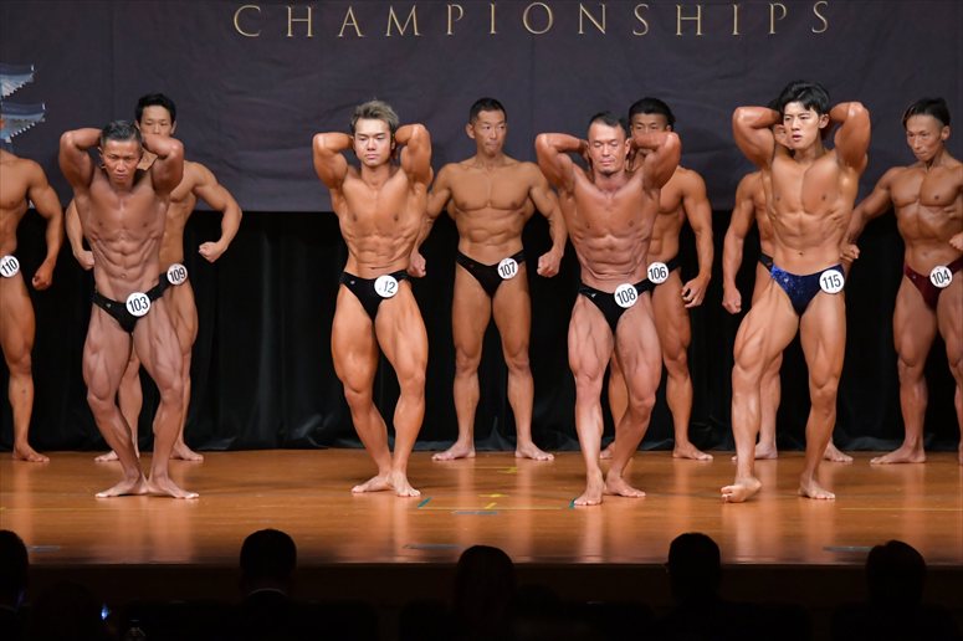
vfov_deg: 6.8
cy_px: 320
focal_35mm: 202
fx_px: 5401
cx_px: 482
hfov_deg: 10.2
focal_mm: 135
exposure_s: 1/400
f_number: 5.6
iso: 5000
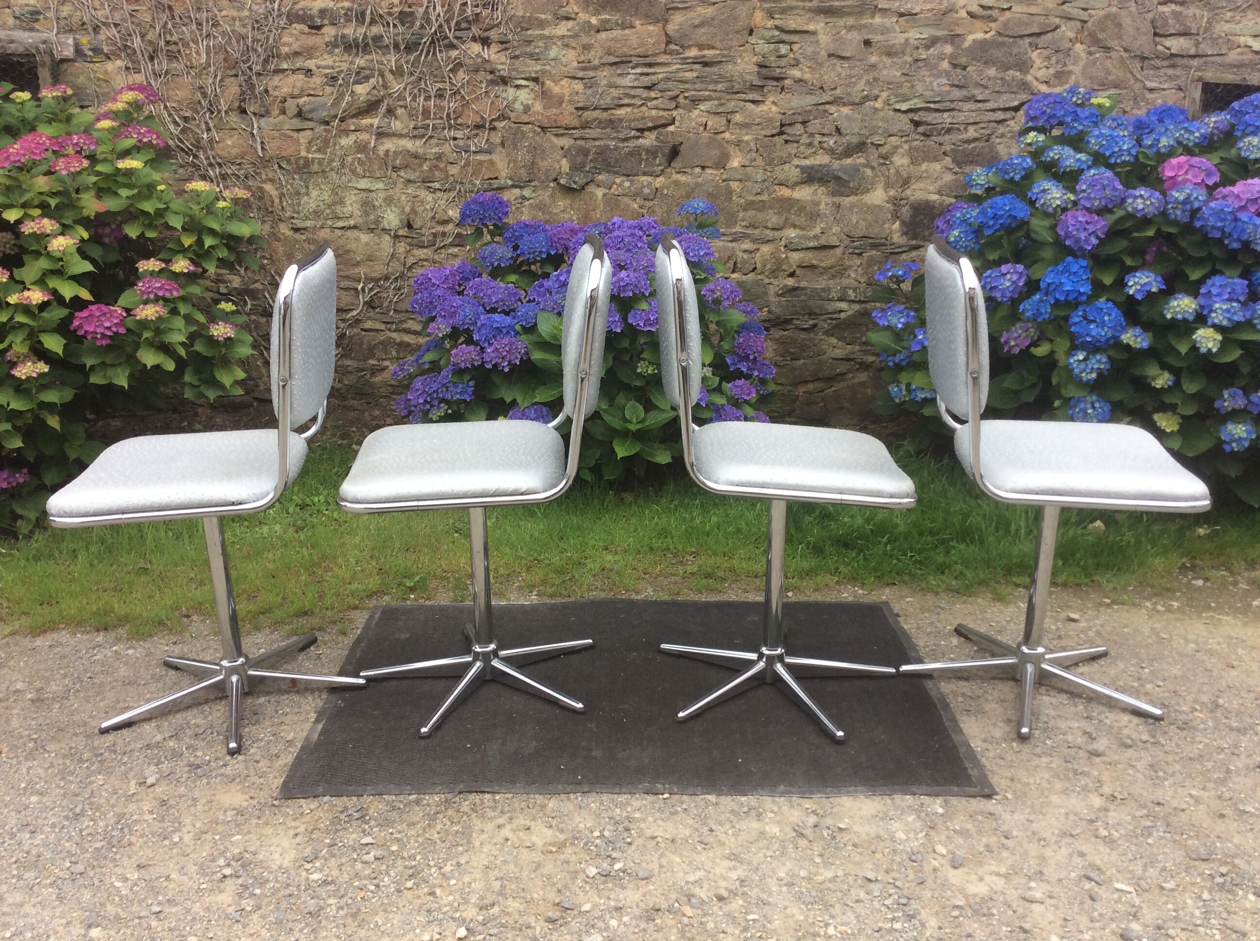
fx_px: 1163
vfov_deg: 44.1
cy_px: 470
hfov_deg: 56.9
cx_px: 630
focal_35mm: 32
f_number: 2.4
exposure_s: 1/119
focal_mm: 3.3
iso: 32
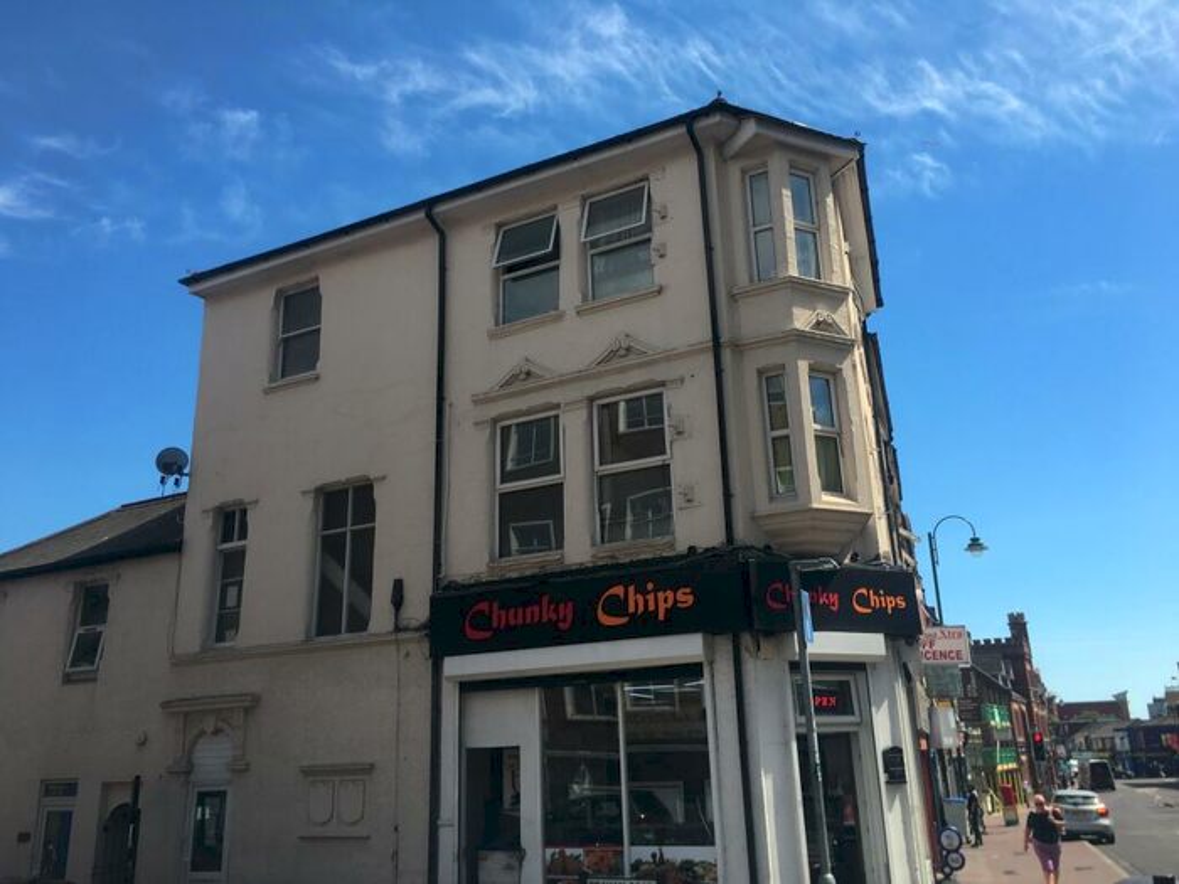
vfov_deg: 48.2
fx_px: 988
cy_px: 442
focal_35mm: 29
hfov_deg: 61.7
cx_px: 590
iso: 25
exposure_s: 1/1026
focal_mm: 4.15
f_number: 2.2
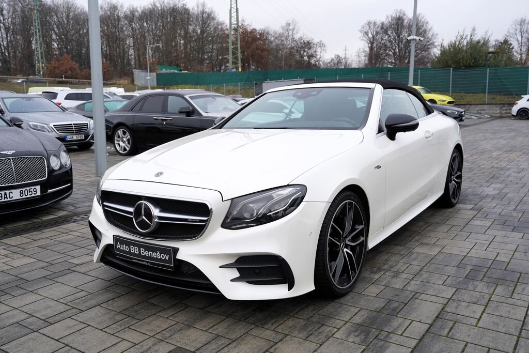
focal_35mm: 32
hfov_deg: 58.7
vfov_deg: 41.1
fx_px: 470
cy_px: 176
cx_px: 264
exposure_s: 1/160
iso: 100
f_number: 6.3
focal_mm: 32
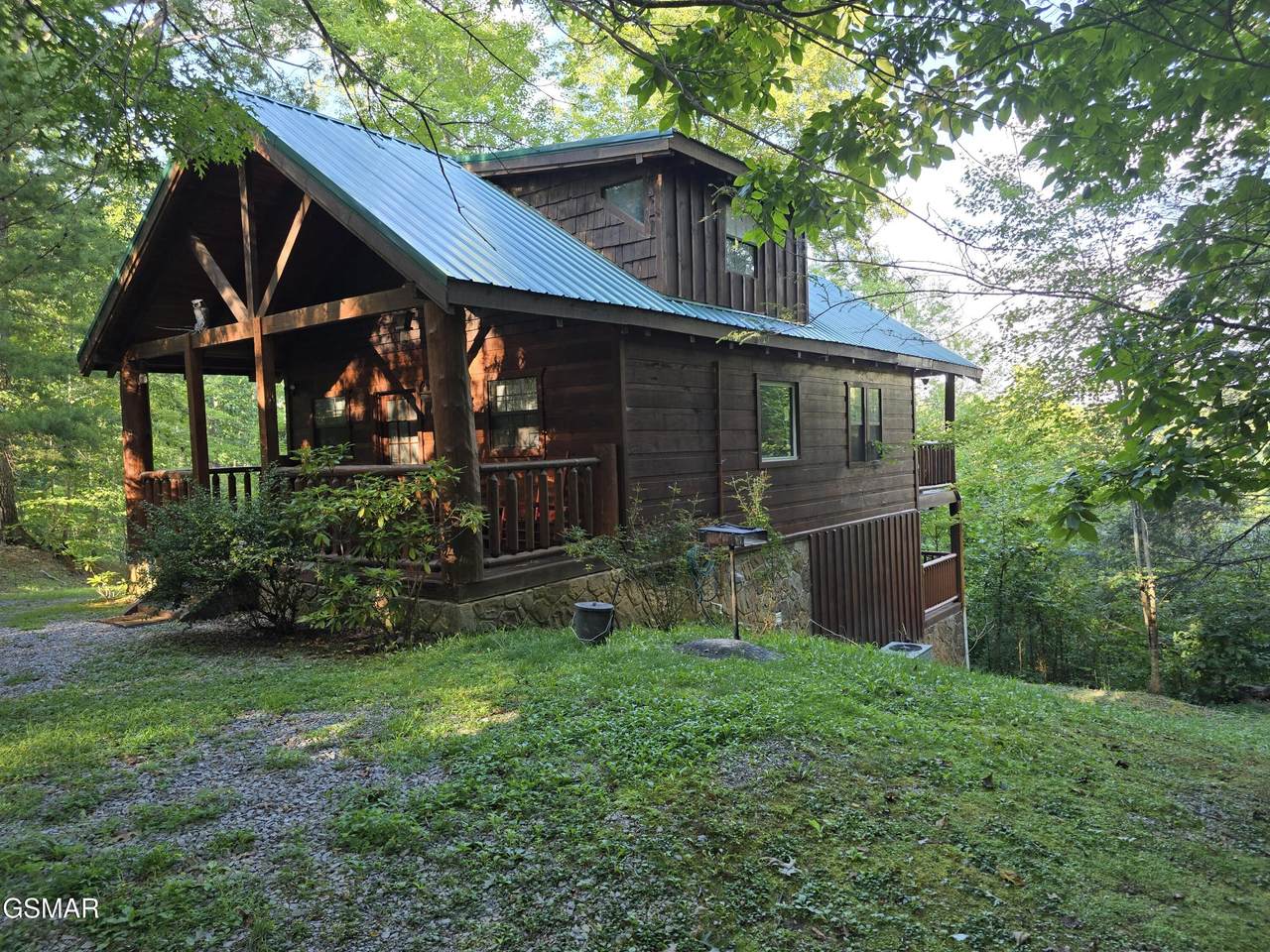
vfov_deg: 58.9
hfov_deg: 73.9
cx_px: 635
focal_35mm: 23
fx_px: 844
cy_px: 476
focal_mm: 6.3
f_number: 1.7
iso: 80
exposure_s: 1/180
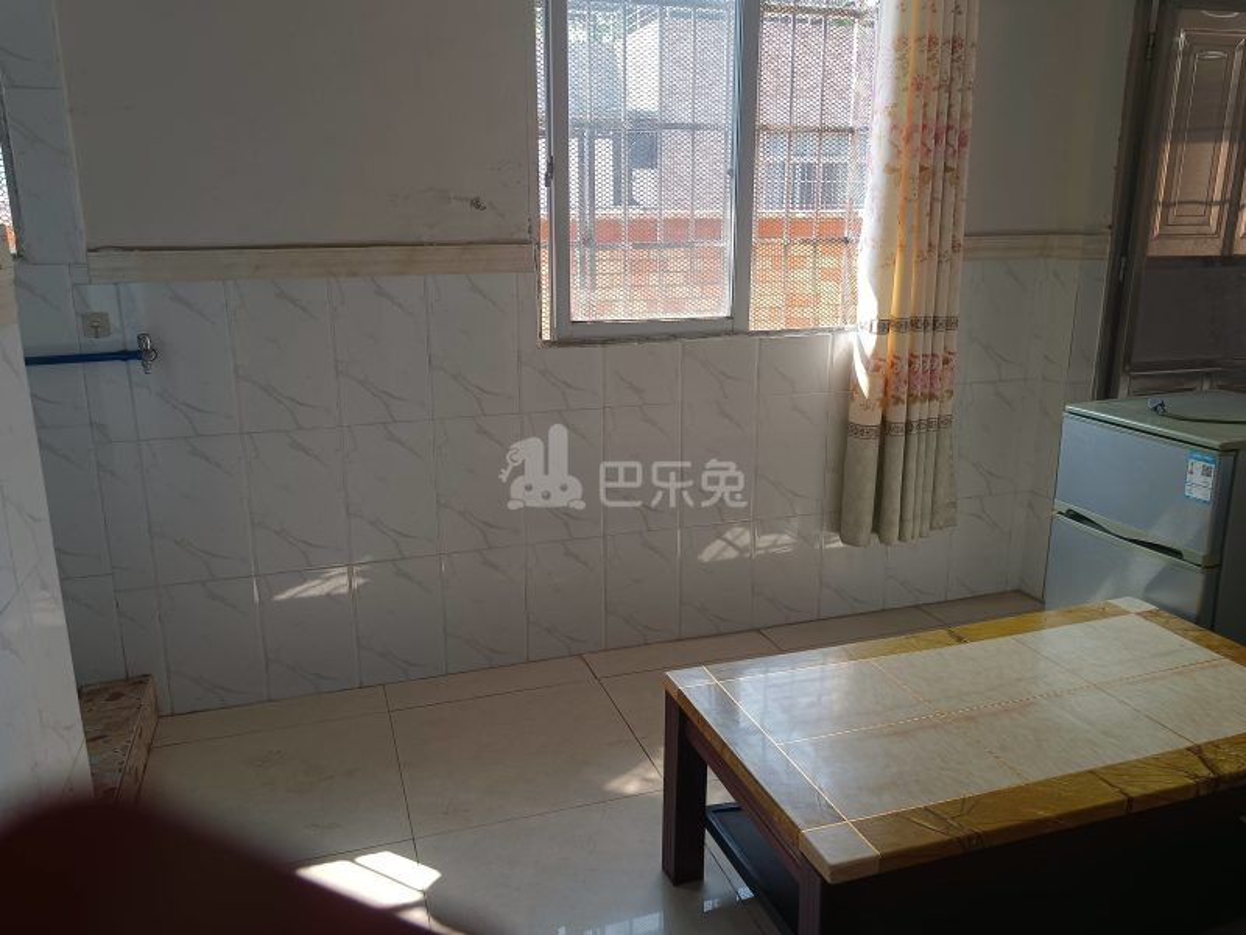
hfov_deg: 65.3
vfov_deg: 51.4
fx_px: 972
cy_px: 468
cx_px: 623
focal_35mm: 27
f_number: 1.9
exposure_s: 1/100
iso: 143
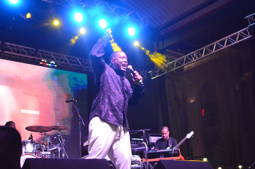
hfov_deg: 37.9
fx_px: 371
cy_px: 84
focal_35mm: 52
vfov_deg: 25.6
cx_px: 128
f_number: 2.8
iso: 3200
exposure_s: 1/250
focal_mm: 35
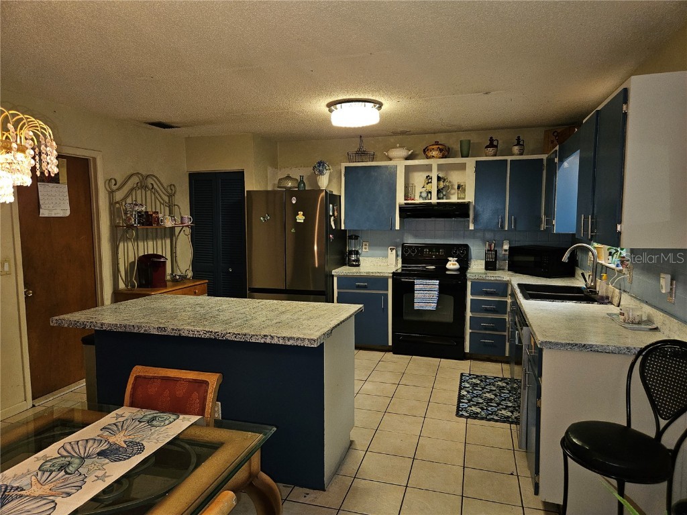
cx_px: 344
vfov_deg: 58.9
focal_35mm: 23
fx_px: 456
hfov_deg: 73.9
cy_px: 258
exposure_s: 1/20
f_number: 1.8
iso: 160
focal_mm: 5.4
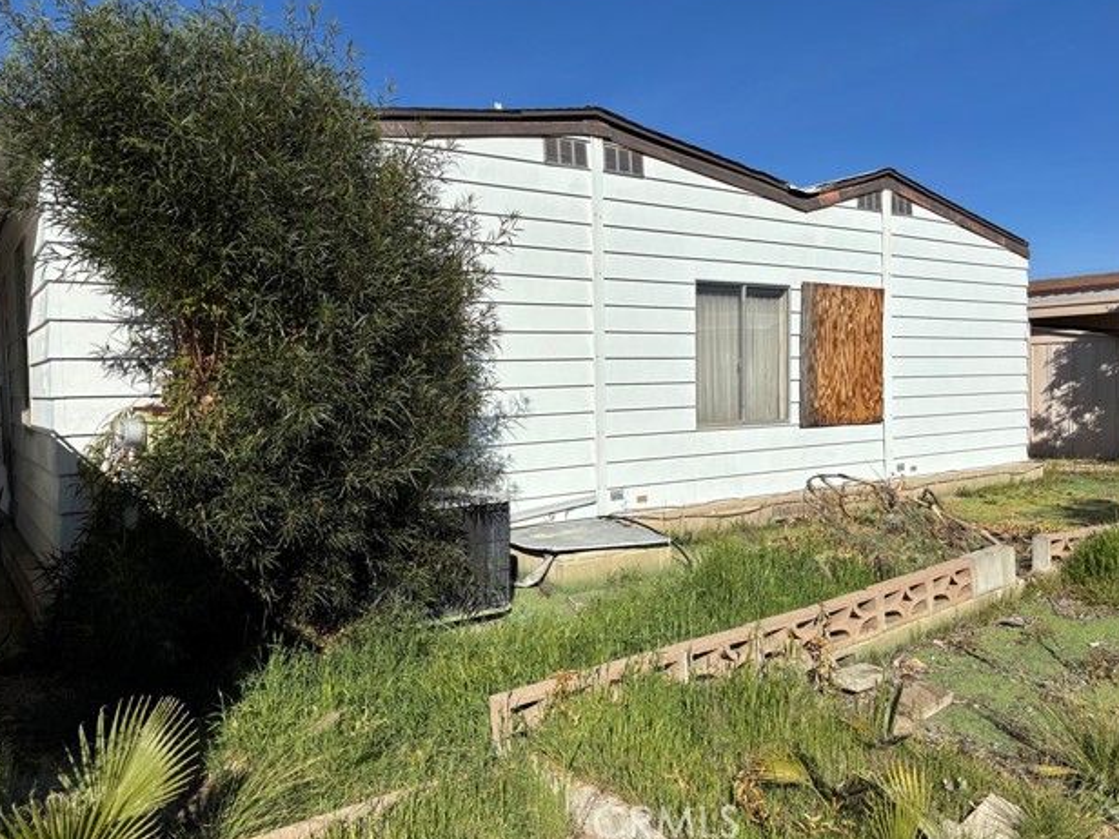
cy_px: 412
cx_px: 556
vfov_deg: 51.4
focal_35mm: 27
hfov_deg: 65.3
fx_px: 873
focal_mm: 5.96
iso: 50
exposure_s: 1/7692
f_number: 1.6
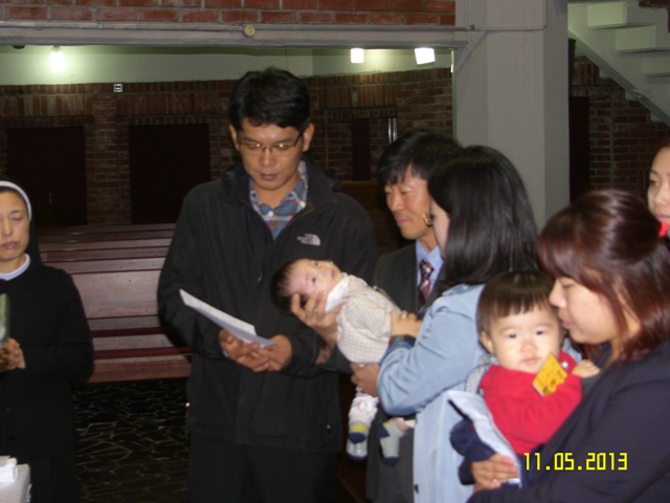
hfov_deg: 29.8
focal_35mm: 65
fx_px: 1258
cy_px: 252
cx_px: 335
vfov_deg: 22.6
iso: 100
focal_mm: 16.7
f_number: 2.8
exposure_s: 1/60
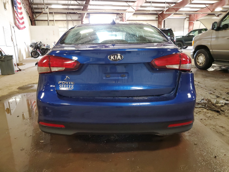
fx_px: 172
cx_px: 114
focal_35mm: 26
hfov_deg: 67.3
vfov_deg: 53.1
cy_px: 86
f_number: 1.5
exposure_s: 1/60.2
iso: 315
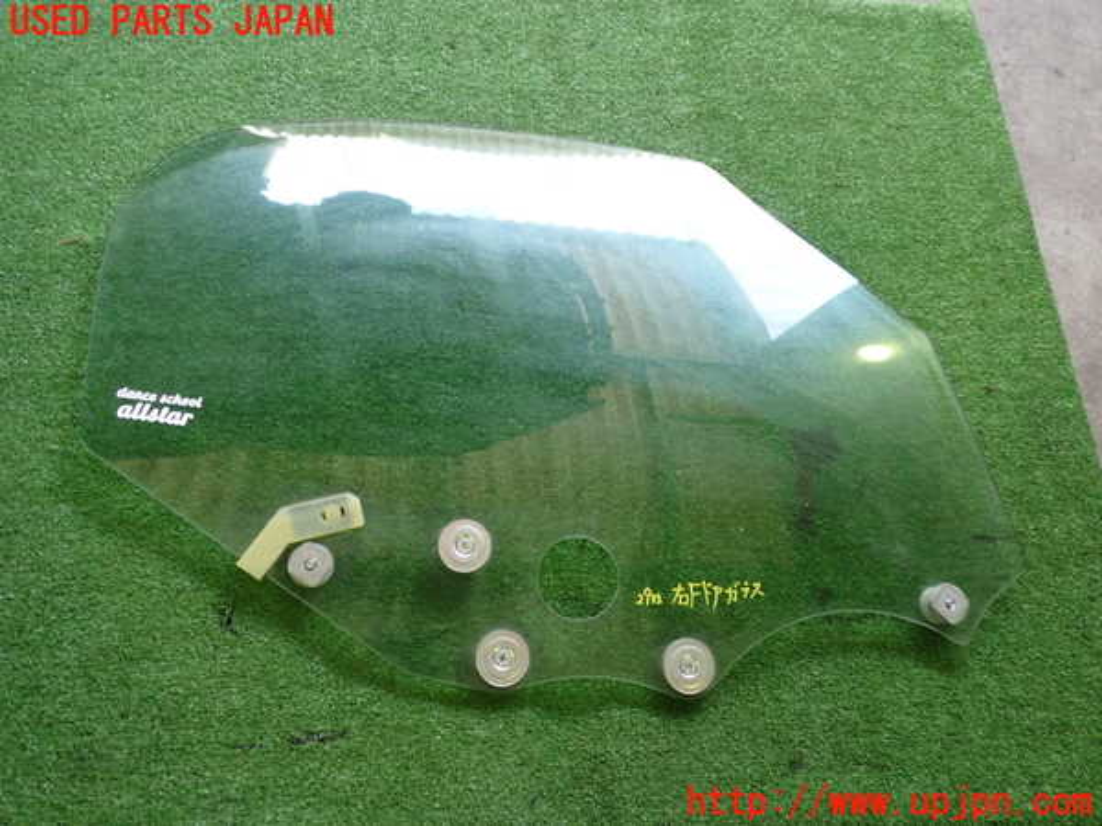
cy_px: 413
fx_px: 955
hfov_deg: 60.0
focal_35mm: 30
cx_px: 551
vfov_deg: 46.8
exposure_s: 1/40
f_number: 2.3
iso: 200
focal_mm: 5.4
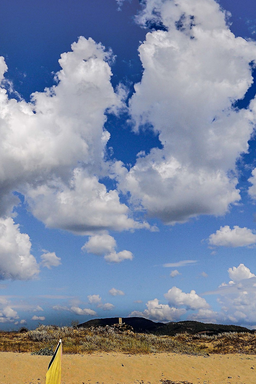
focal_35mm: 54
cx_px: 50
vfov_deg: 36.9
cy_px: 191
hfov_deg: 24.6
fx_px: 576
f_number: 11
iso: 200
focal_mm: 22
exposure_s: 1/160
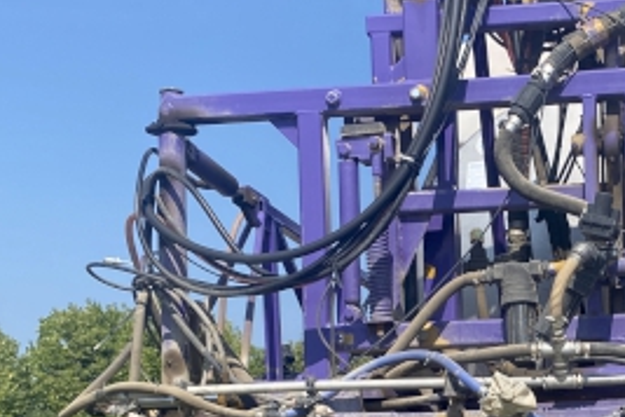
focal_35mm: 81
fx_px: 1406
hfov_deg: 24.3
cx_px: 578
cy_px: 410
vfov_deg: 16.5
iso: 32
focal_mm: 4.25
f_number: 1.8
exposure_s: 1/2183
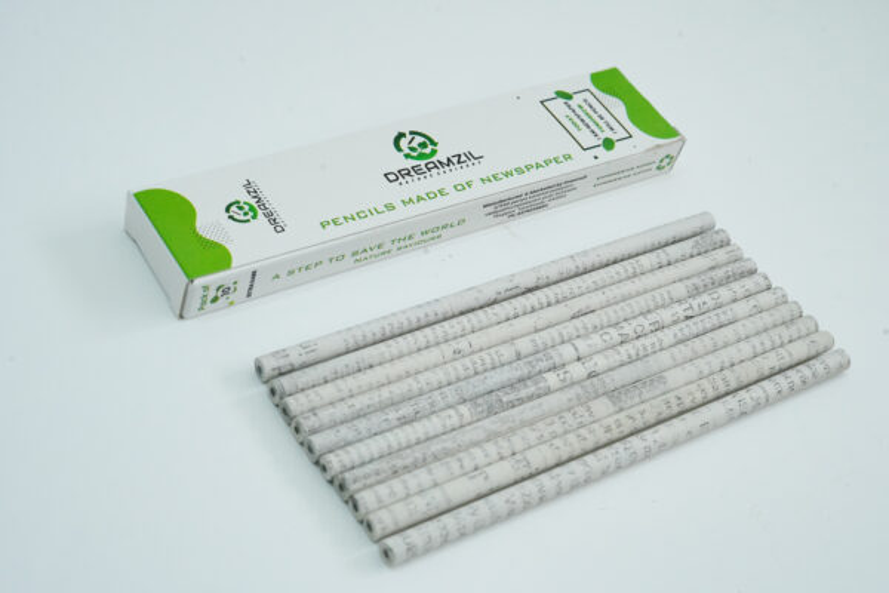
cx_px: 444
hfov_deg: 39.6
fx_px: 1235
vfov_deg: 27.0
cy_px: 296
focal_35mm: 50
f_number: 10
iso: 3200
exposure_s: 1/160
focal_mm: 50
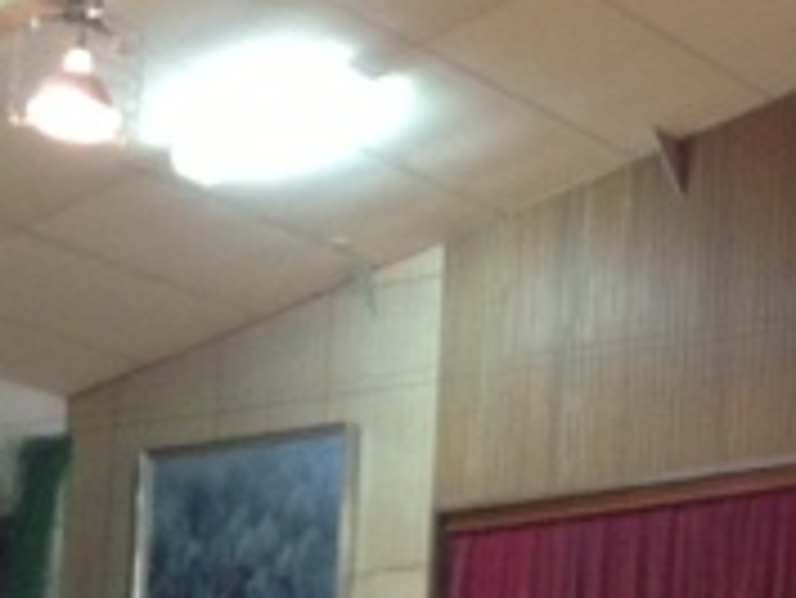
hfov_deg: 15.5
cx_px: 1120
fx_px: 2738
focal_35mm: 119
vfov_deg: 12.1
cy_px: 746
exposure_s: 1/20
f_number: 2.4
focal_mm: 4.13
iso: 320
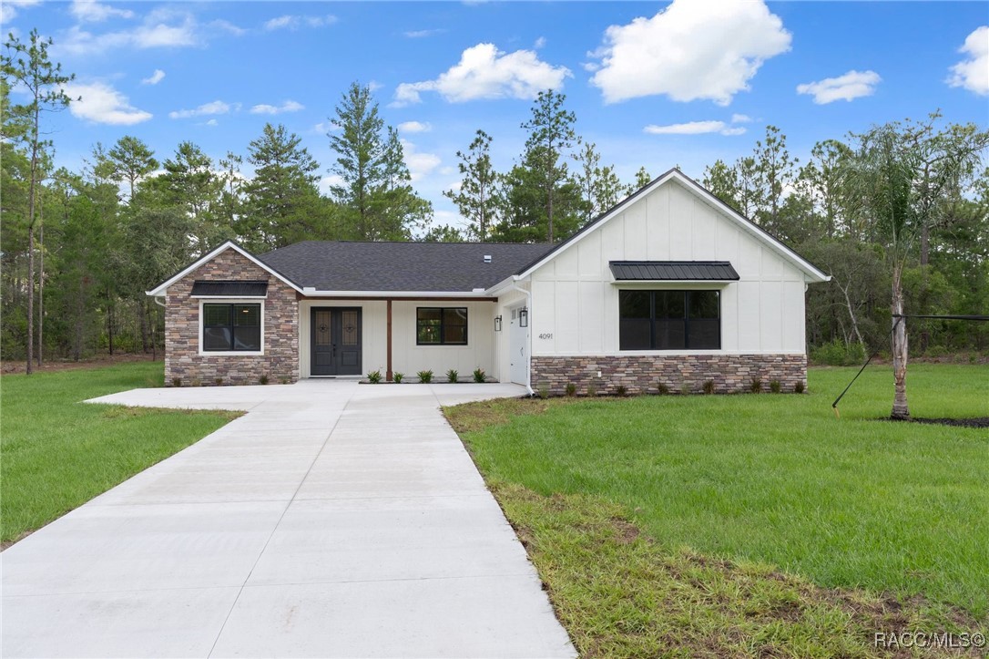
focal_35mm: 30
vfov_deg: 43.6
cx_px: 494
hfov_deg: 62.0
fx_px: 824
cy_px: 330
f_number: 8
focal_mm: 20
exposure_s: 1/250
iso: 320
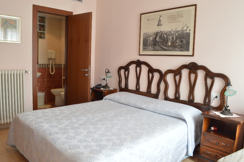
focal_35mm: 27
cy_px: 81
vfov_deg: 47.9
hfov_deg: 67.4
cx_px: 122
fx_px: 183
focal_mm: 18
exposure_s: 1/4
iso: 200
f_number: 9
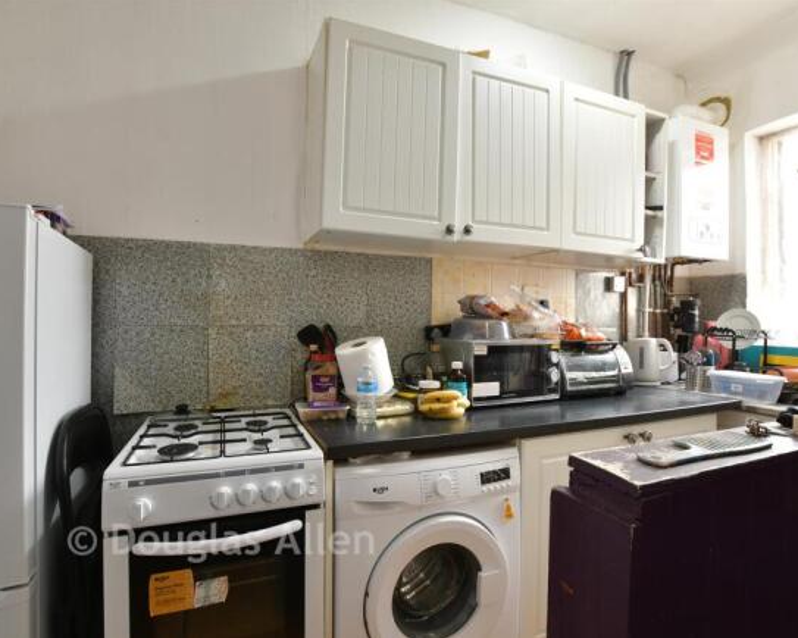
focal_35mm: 17
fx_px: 401
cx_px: 380
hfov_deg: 89.6
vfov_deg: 76.9
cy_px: 320
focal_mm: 10
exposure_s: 1/5
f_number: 8
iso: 250
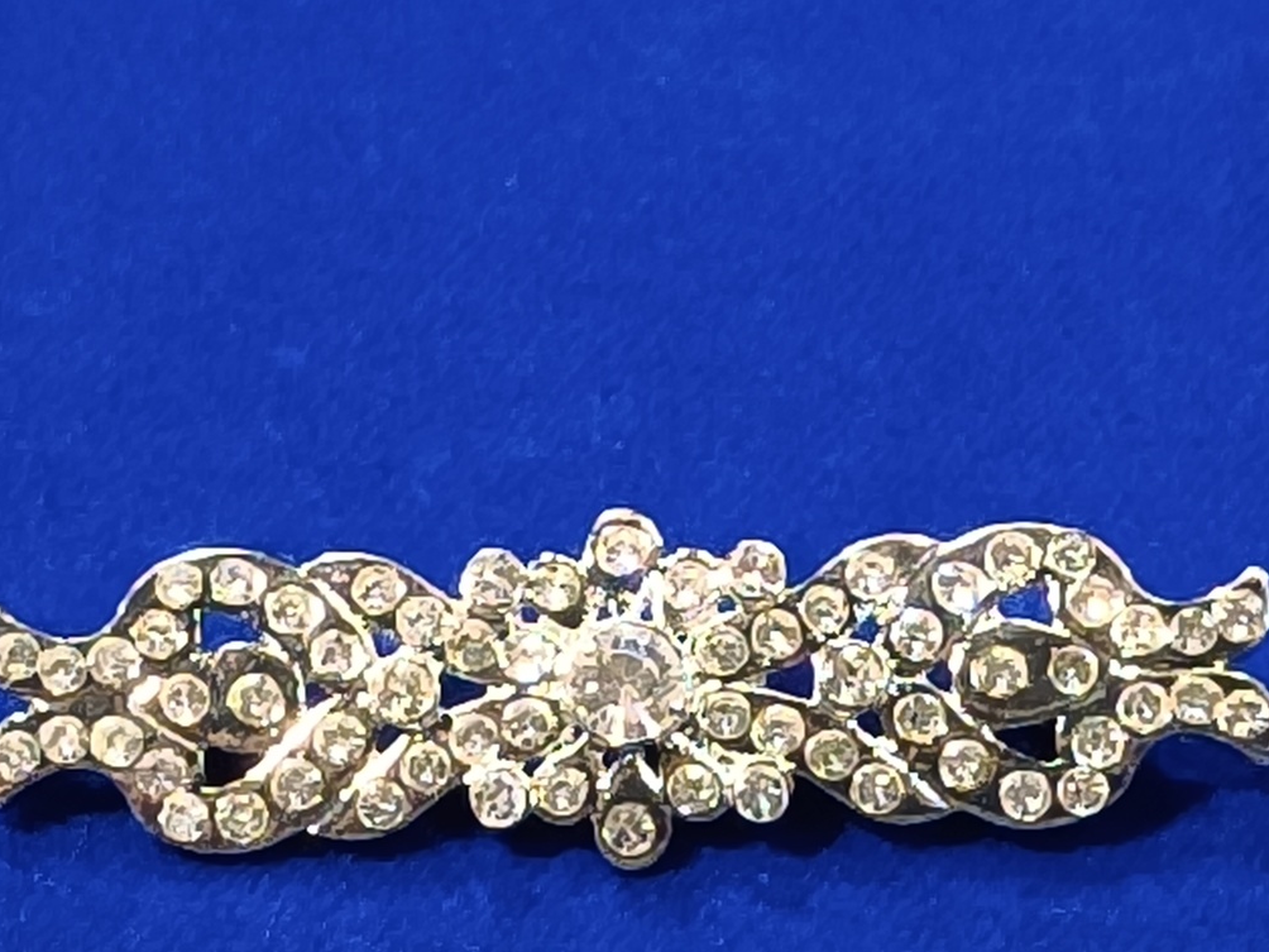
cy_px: 718
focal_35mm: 153
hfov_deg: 12.9
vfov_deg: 9.7
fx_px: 5609
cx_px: 621
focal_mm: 6.57
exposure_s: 1/1250
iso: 2500
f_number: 1.6
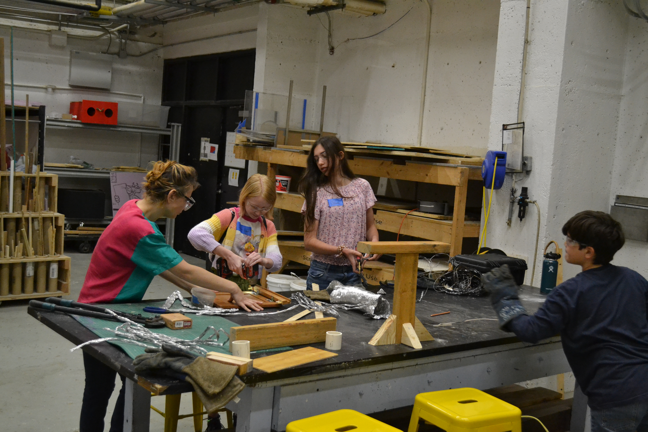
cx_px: 324
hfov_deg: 46.4
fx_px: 756
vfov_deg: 31.9
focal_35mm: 42
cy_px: 216
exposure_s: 1/60
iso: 2500
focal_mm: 28
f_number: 4.5
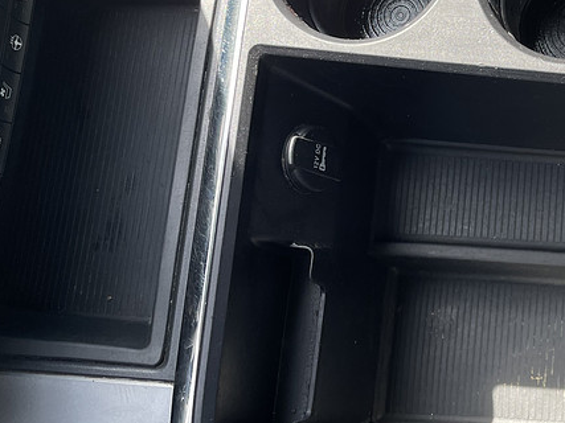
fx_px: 979
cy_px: 126
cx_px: 480
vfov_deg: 24.2
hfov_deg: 31.1
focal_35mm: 60
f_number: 1.6
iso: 32
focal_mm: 5.1
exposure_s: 1/278
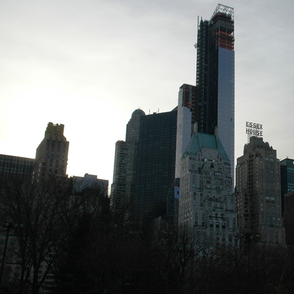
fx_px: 536
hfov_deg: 29.6
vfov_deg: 30.7
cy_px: 133
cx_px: 255
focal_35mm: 56
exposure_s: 1/500
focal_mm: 25
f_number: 11
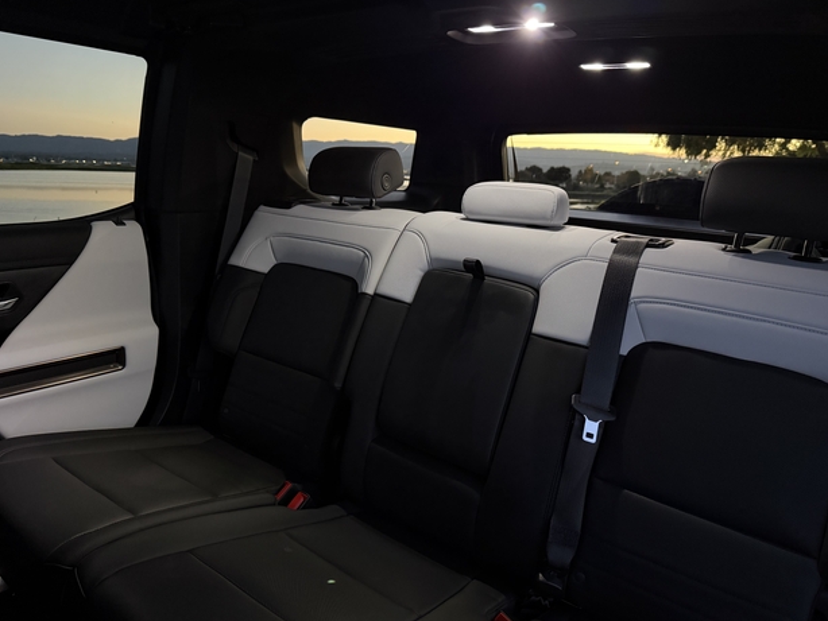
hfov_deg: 69.3
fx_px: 598
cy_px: 300
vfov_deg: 54.9
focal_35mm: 25
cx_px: 429
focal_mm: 6.76
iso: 1250
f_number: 1.78
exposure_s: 1/30
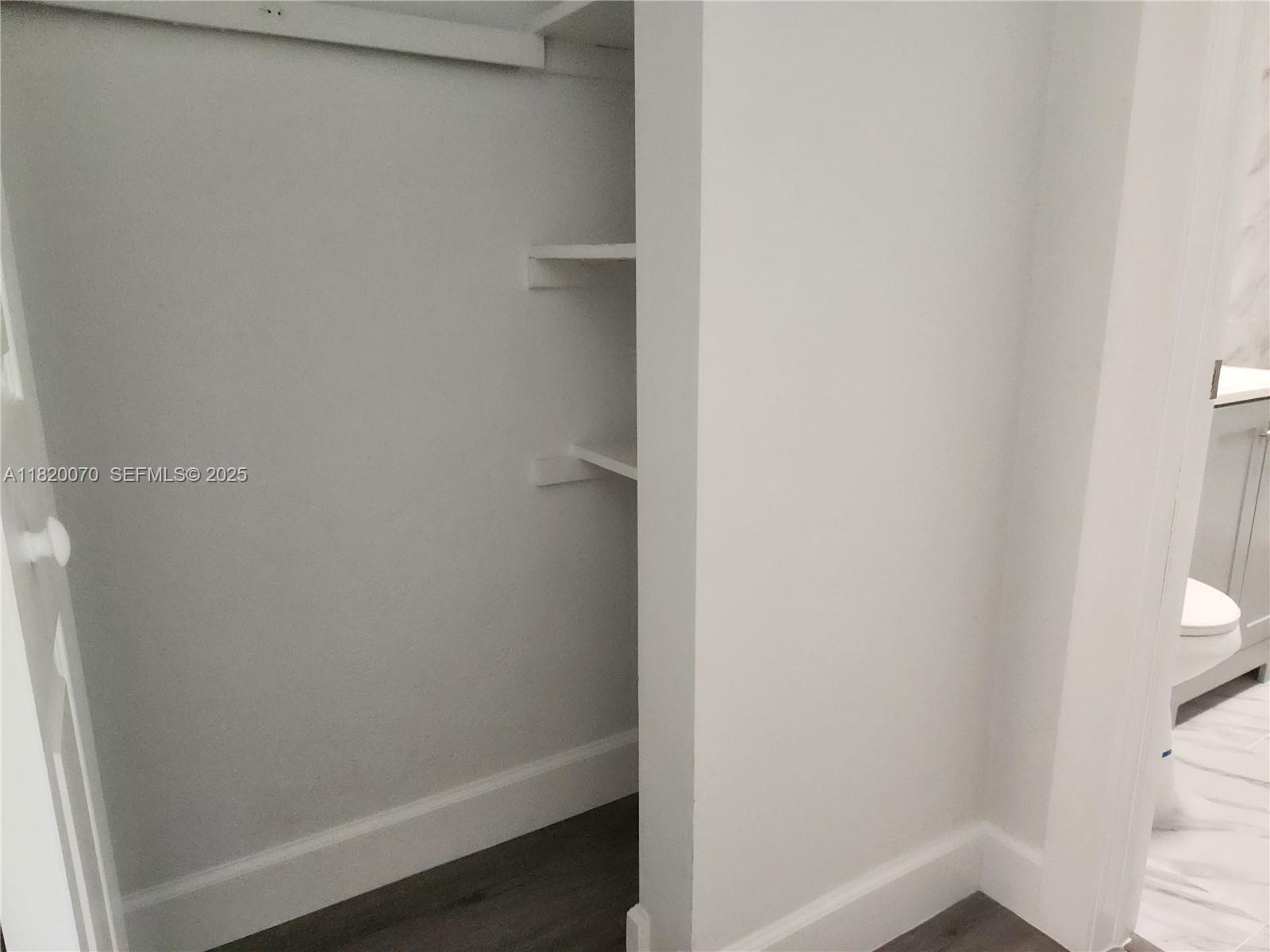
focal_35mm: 23
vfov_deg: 58.9
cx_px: 635
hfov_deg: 73.9
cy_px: 476
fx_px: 844
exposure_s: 1/120
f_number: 1.8
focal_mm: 5.4
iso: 1000
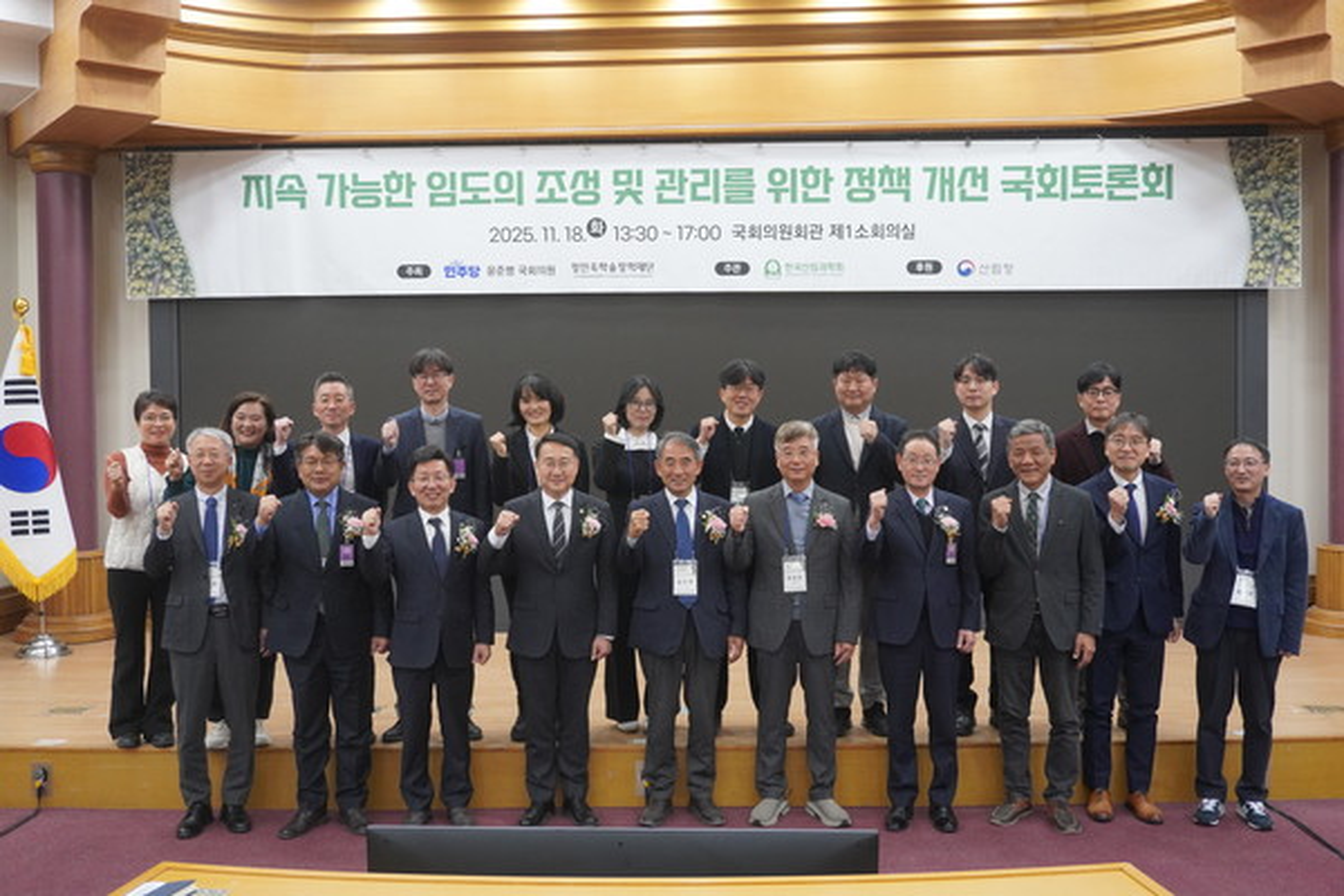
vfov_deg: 36.9
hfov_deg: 53.1
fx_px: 1344
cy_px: 448
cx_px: 672
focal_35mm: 36
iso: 1250
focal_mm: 24
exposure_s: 1/160
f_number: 4.5
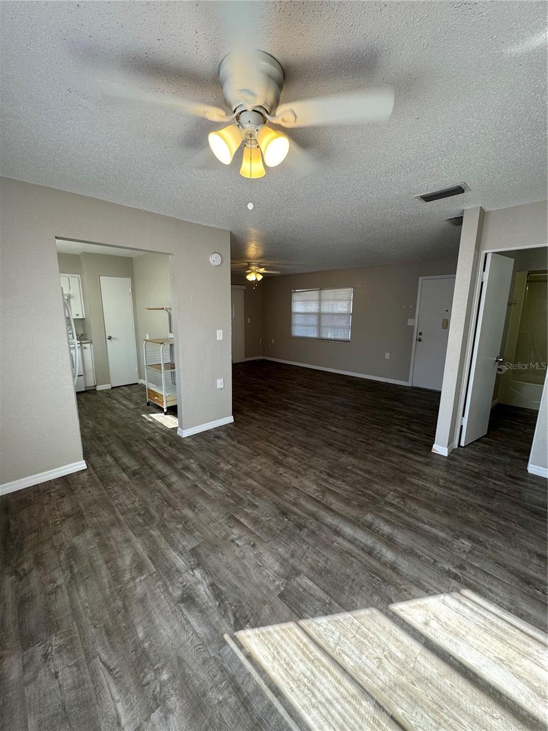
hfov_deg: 85.7
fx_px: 296
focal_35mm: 14
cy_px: 366
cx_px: 274
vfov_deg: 102.1
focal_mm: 2.22
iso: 125
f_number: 2.2
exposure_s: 1/120
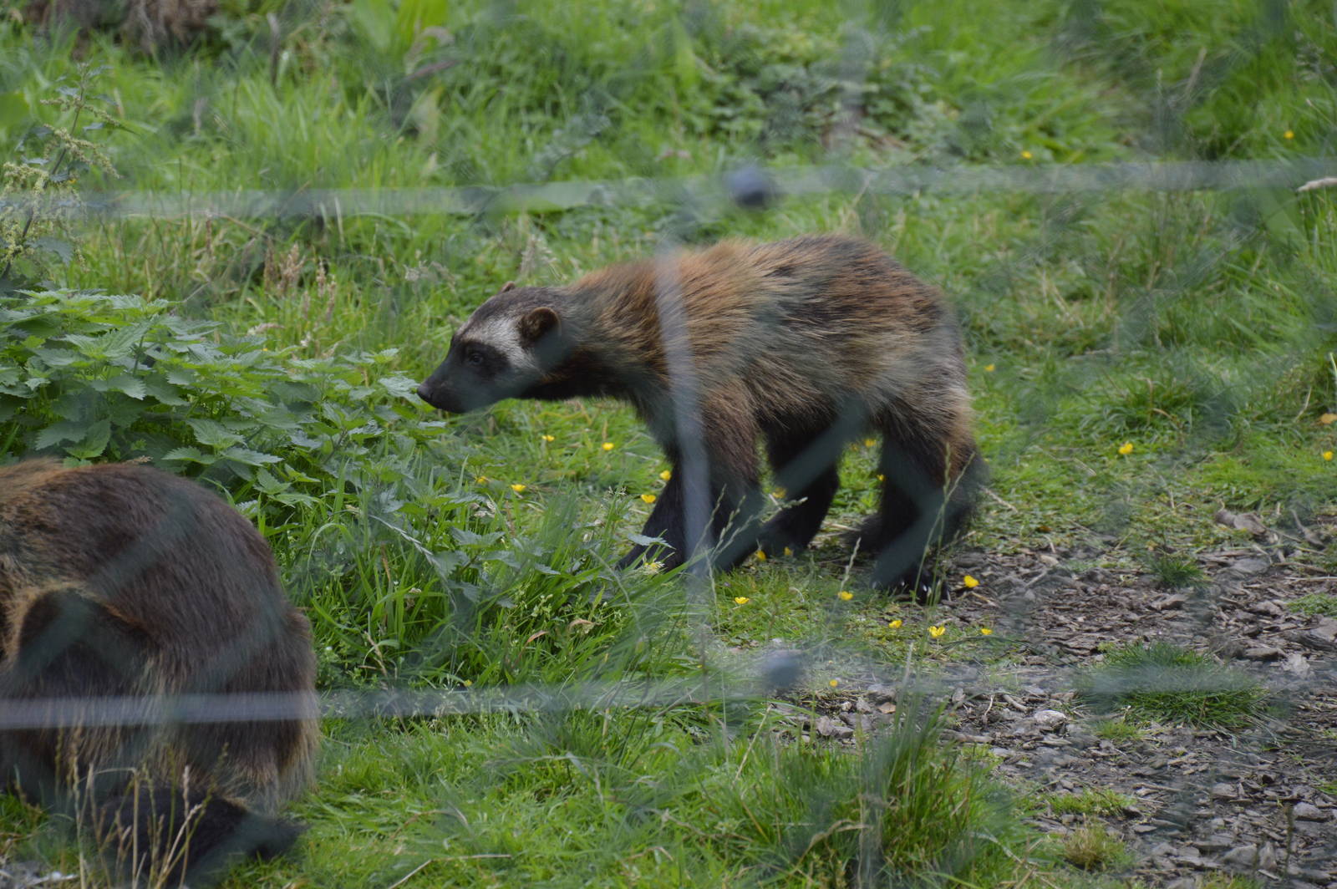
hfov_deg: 10.2
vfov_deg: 6.8
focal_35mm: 202
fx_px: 7514
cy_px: 444
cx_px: 668
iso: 900
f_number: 6
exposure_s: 1/500
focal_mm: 135
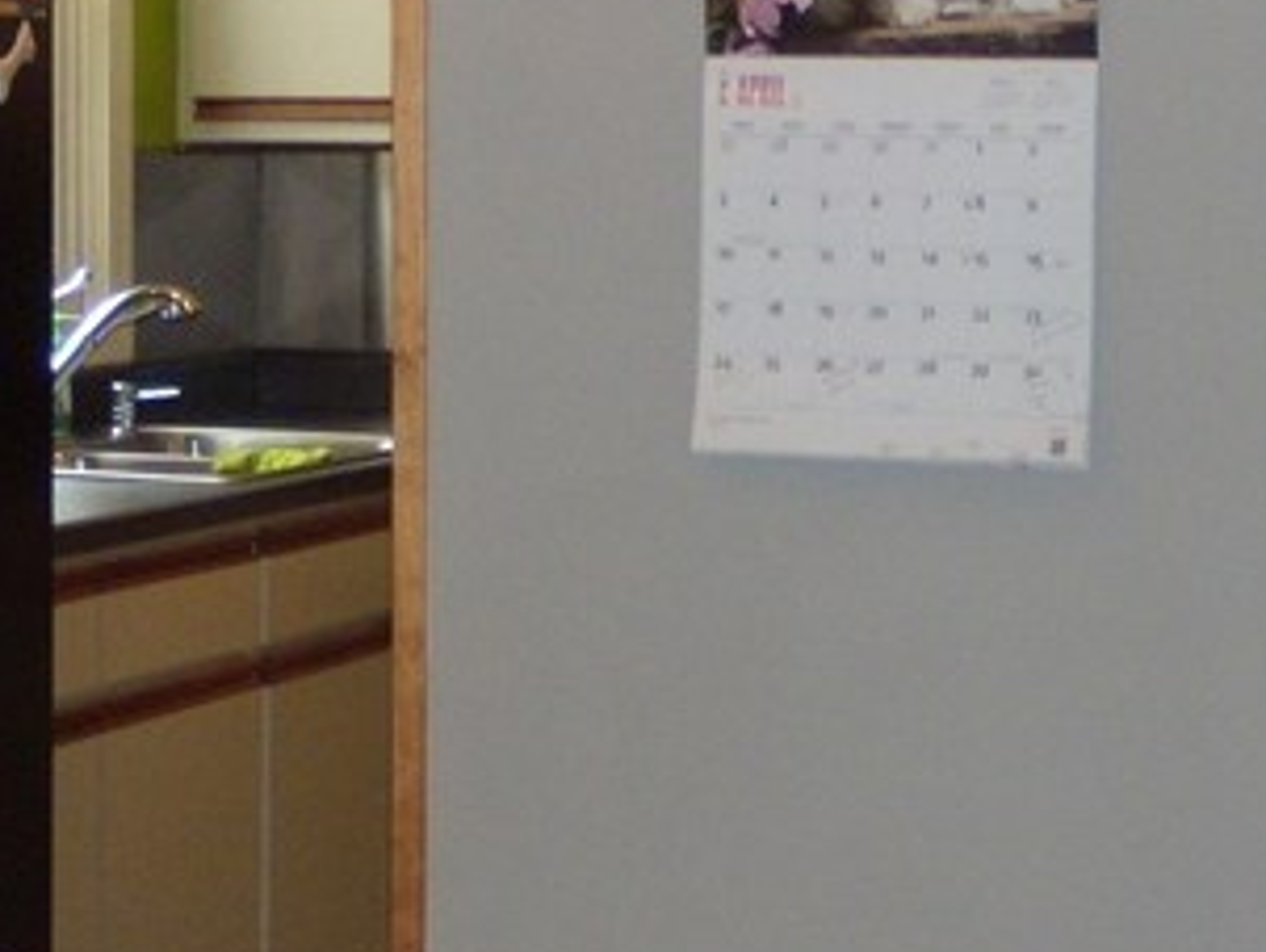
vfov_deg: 12.0
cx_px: -84
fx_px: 4465
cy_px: 944
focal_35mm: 122
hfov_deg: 15.7
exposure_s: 1/30
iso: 200
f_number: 3.6
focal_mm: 6.4
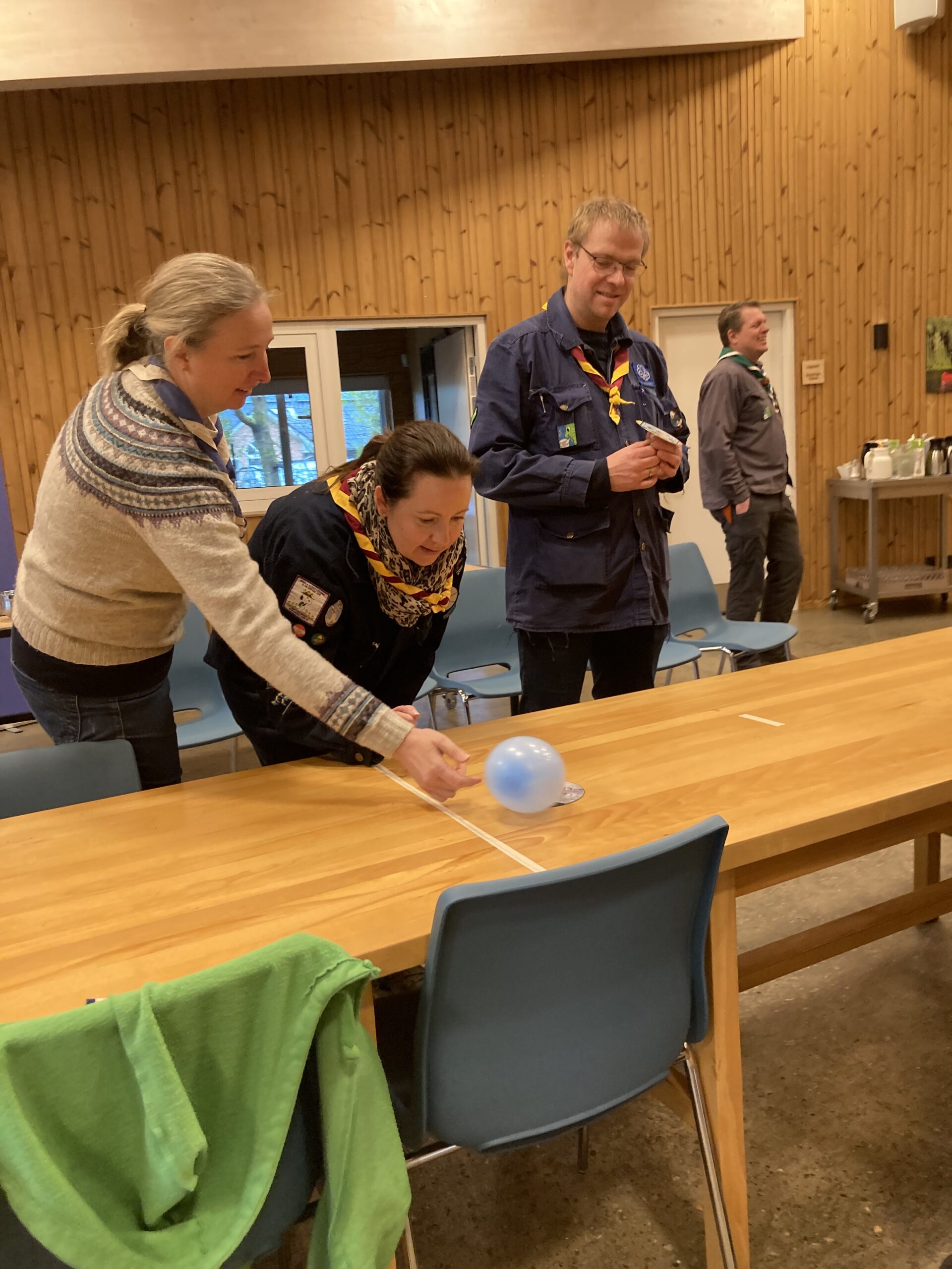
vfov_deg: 63.4
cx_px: 476
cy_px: 634
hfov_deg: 49.7
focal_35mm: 28
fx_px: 1027
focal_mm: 3.99
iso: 160
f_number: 1.8
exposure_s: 1/50
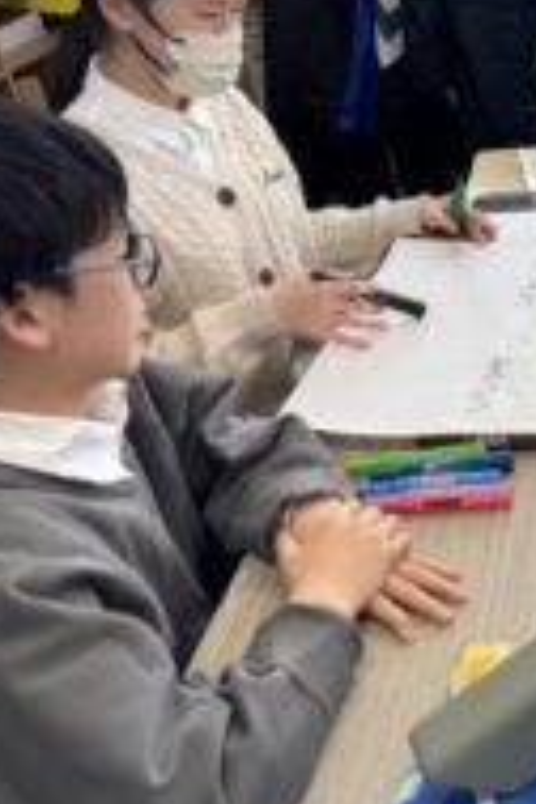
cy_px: 353
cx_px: 689
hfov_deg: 24.2
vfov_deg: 40.3
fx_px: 1094
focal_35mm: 49
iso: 100
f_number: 1.78
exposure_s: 1/120
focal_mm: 6.76
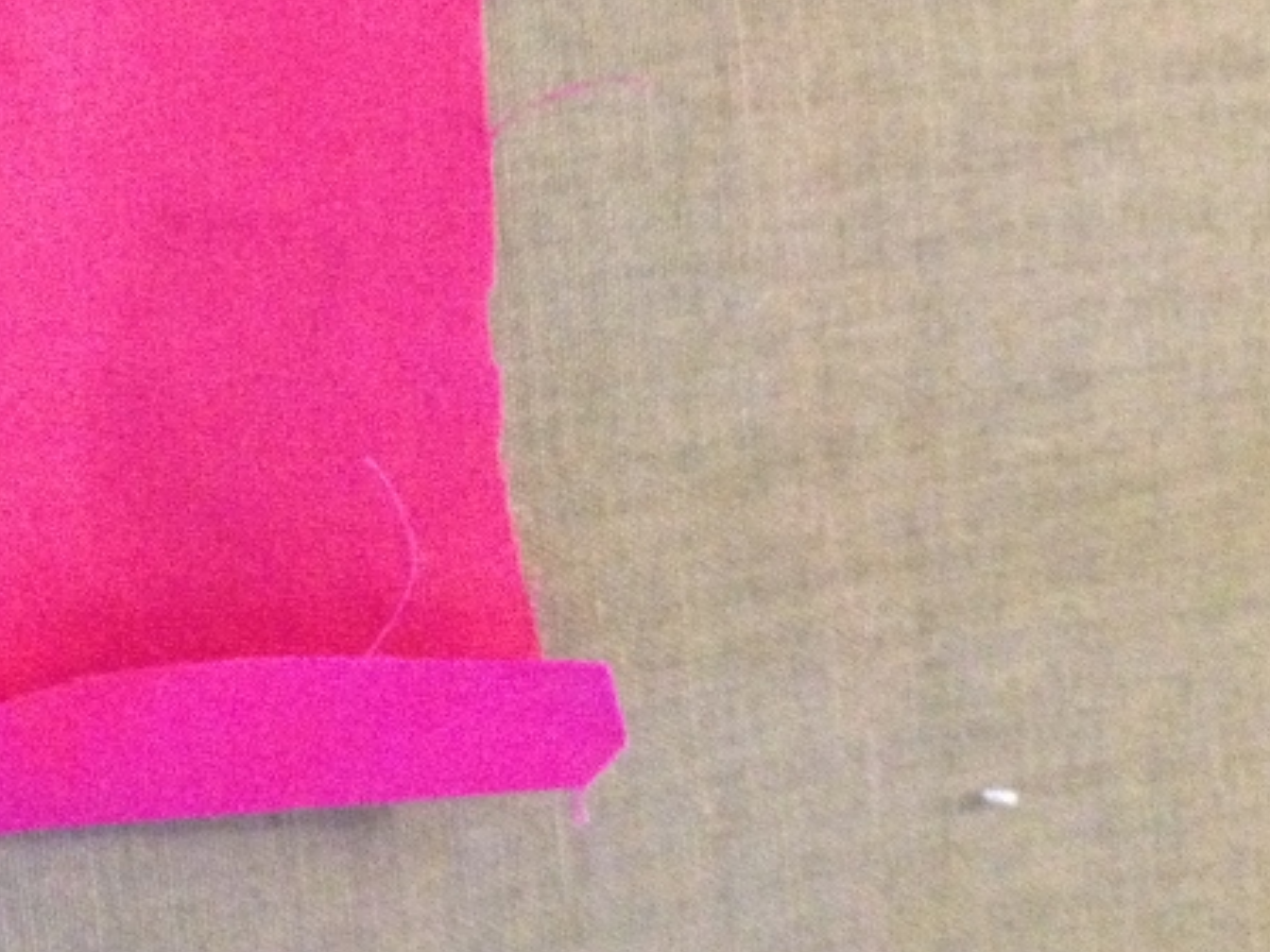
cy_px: -82
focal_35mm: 80
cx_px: -40
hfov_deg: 23.3
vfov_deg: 17.8
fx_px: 2935
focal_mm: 4.28
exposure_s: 1/15
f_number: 2.4
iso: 500
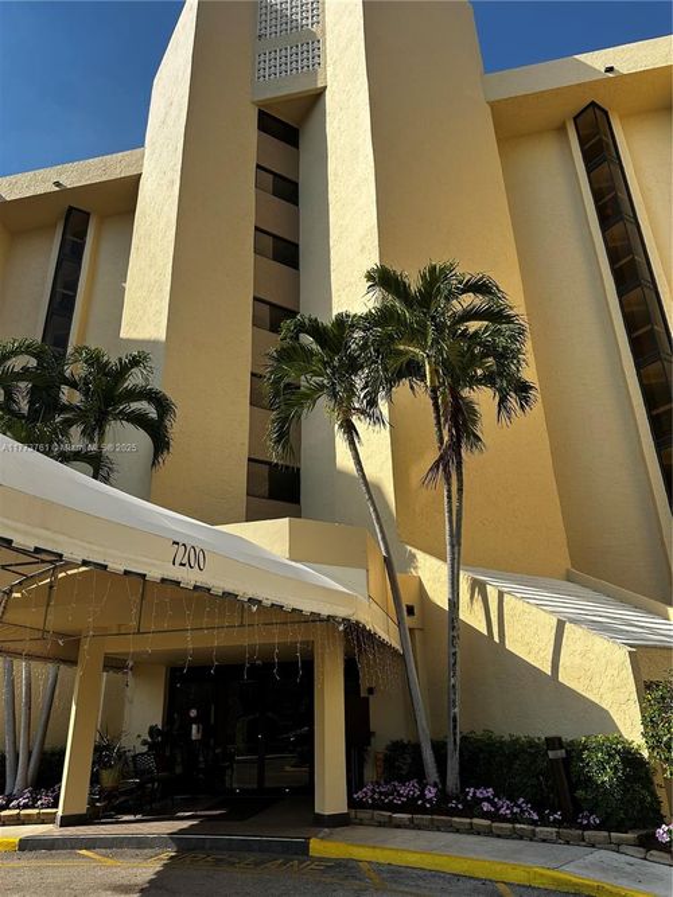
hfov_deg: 56.8
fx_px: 622
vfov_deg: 71.6
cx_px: 336
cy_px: 448
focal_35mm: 24
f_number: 1.78
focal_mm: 6.86
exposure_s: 1/4545
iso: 80
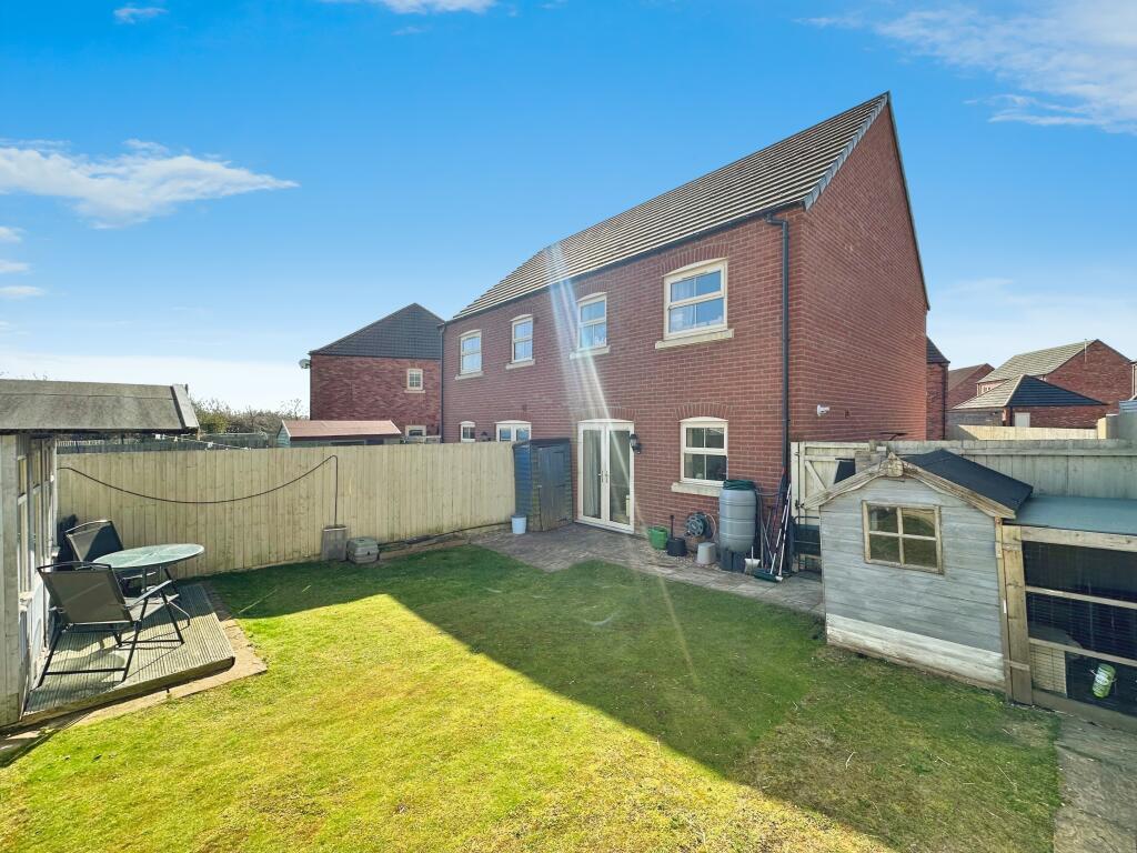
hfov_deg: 102.1
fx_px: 460
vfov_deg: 85.7
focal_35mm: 14
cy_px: 426
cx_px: 568
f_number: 2.2
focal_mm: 2.22
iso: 40
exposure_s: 1/739
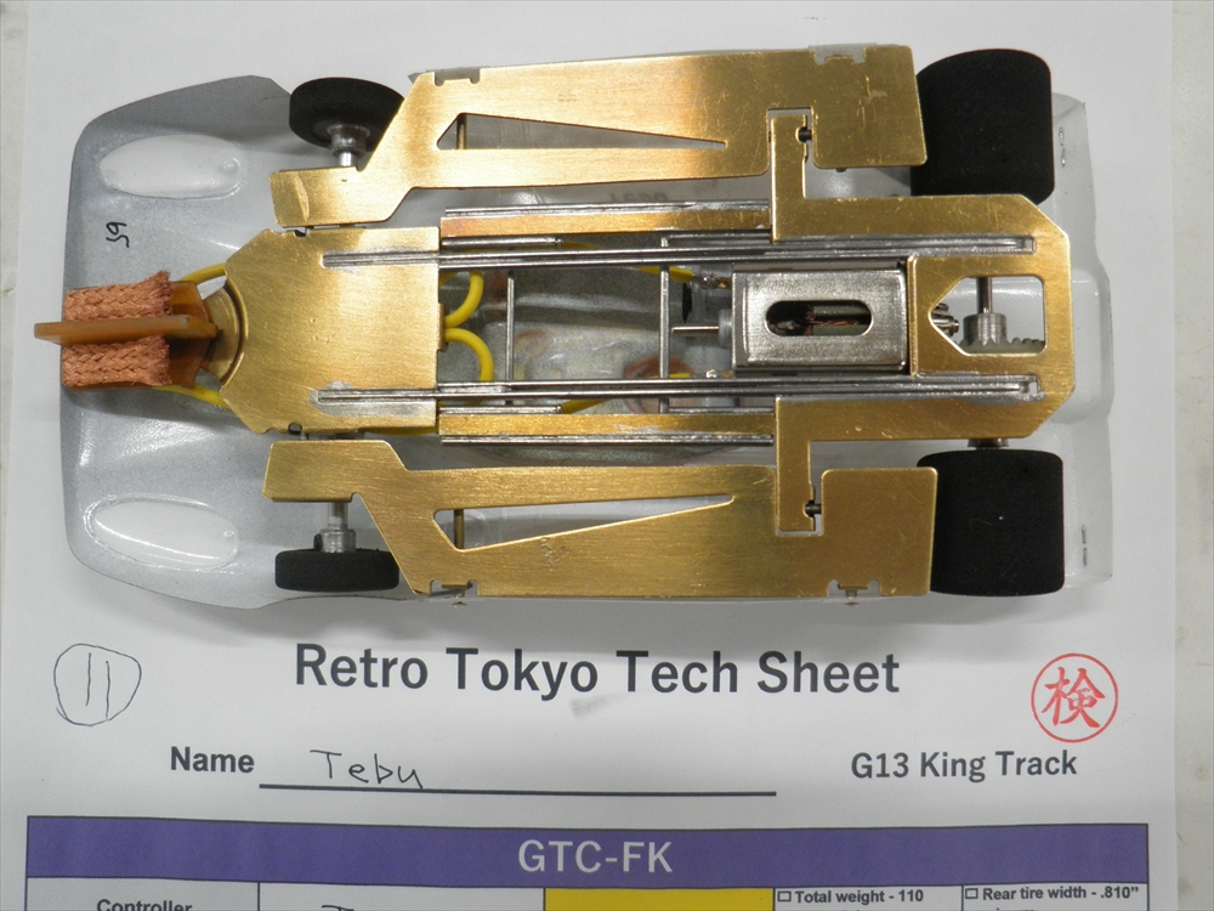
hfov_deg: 63.4
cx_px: 607
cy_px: 456
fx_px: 982
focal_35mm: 28
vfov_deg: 49.7
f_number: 3
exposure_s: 1/30
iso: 160
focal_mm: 5
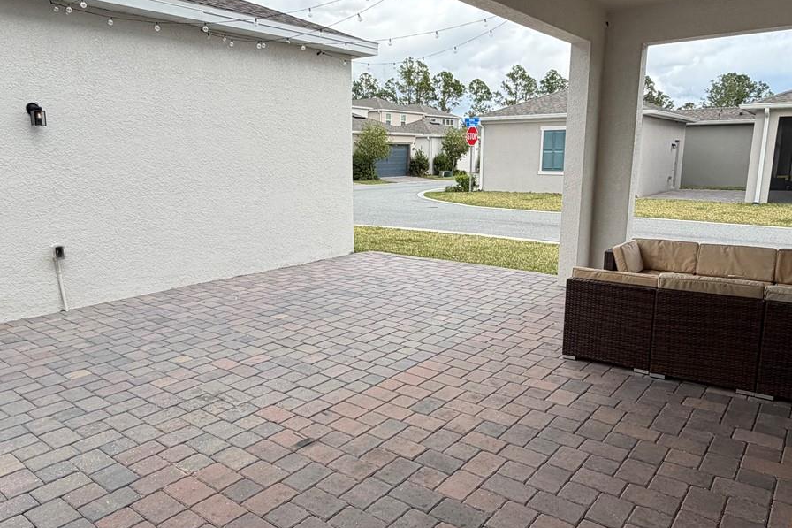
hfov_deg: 69.4
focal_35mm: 26
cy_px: 270
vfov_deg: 49.5
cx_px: 396
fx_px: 572
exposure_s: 1/596
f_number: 2.2
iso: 40
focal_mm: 2.22
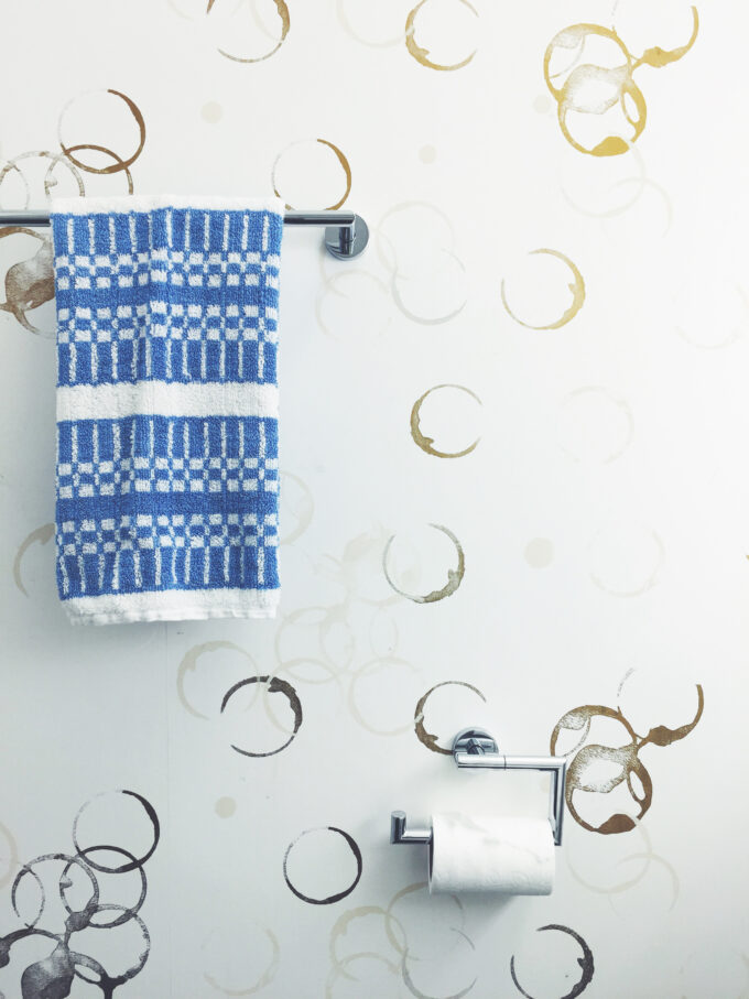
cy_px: 500
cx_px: 374
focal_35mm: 29
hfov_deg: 48.2
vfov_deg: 61.7
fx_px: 837
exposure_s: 1/120
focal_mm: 4.15
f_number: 2.2
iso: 40
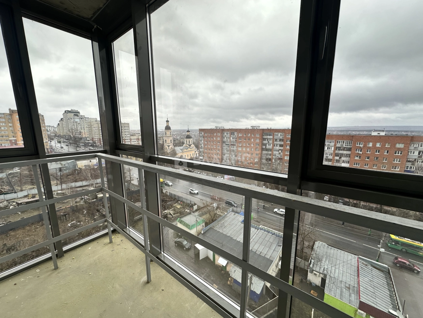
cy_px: 159
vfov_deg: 85.7
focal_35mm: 14
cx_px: 212
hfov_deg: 102.1
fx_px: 171
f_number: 2.2
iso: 40
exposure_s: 1/186
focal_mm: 2.22
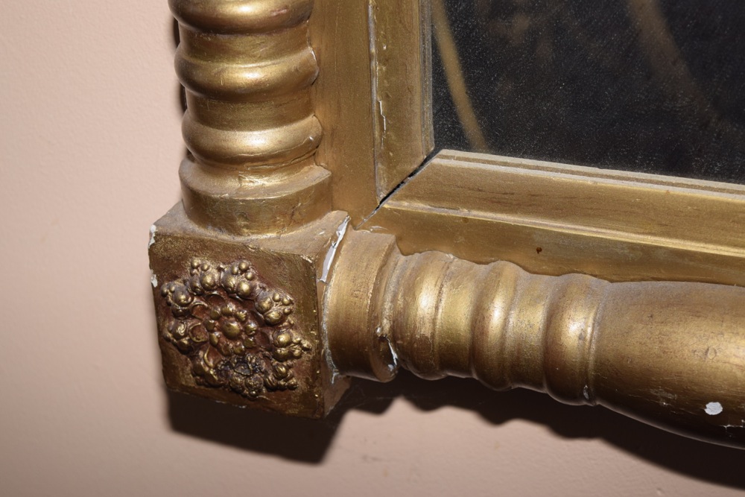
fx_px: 1707
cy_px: 248
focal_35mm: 82
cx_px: 372
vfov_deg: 16.6
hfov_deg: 24.6
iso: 360
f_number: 5.6
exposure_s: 1/60
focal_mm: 55
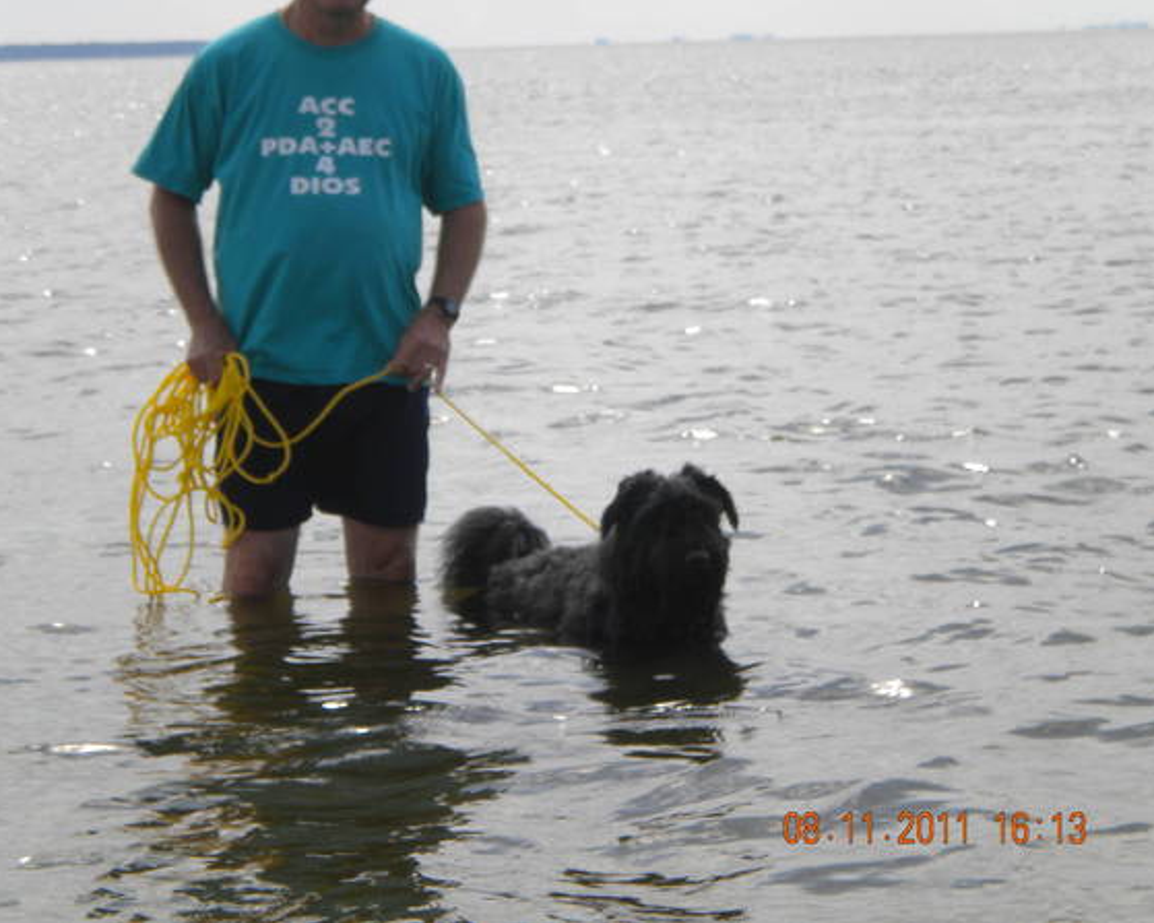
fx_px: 3756
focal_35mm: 110
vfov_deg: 14.0
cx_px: 545
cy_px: 460
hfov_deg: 17.5
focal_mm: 18.9
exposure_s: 1/460
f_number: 5.9
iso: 92
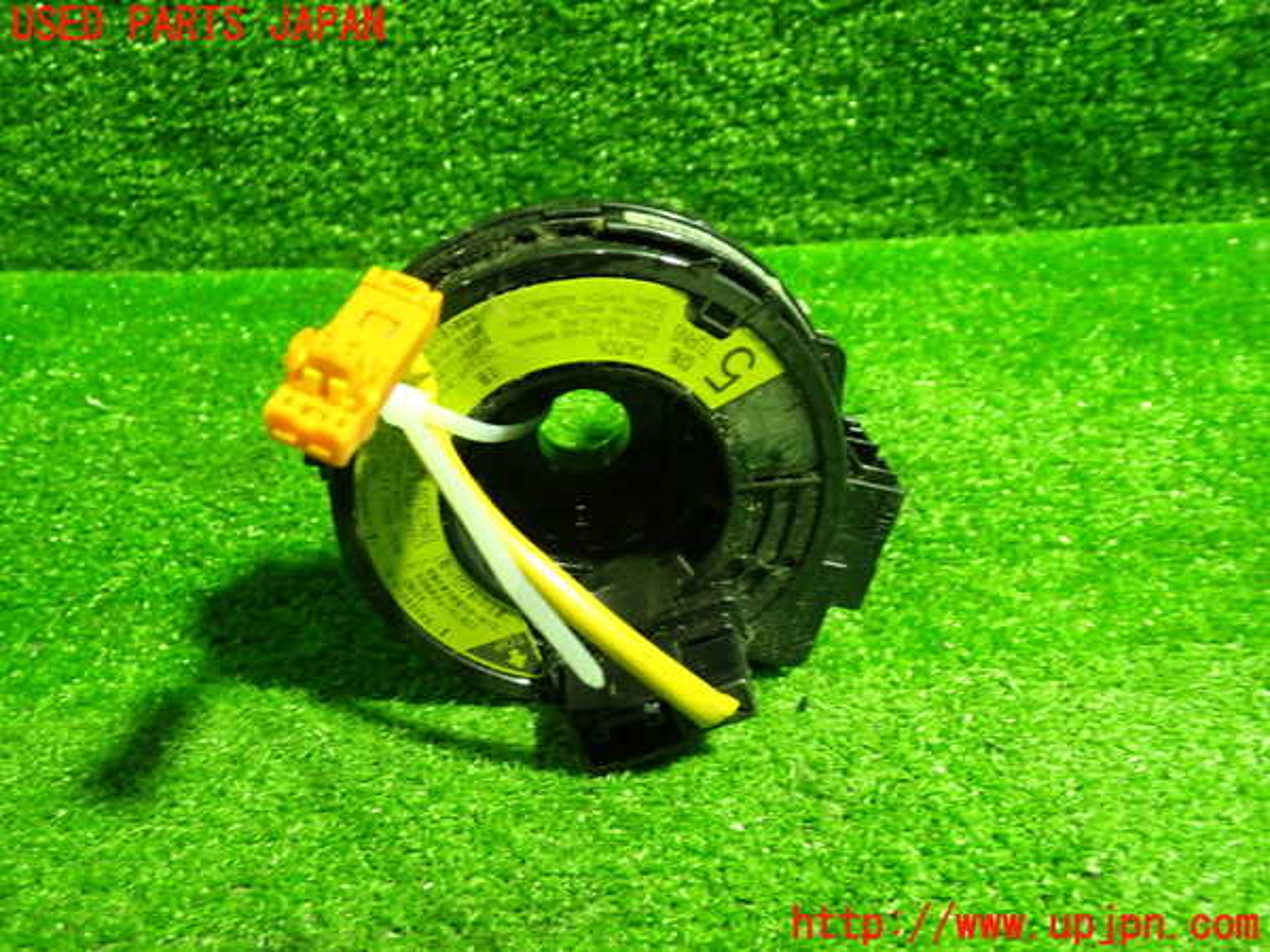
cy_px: 476
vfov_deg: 46.8
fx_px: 1101
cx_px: 635
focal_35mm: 30
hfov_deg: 60.0
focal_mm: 5.4
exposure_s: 1/30
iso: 640
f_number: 2.3
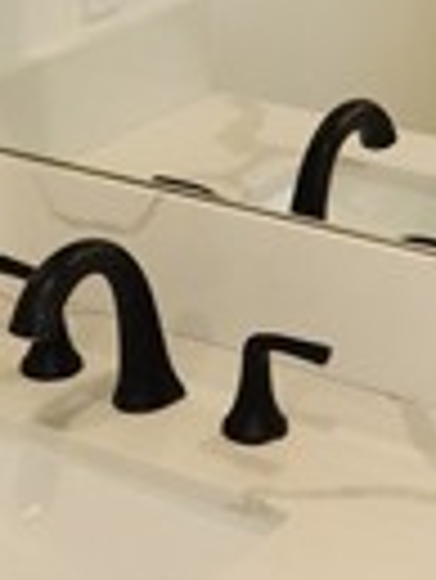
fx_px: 1911
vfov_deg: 16.8
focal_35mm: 114
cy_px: -40
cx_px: 270
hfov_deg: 13.0
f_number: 1.8
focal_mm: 5.4
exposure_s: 1/60
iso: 64
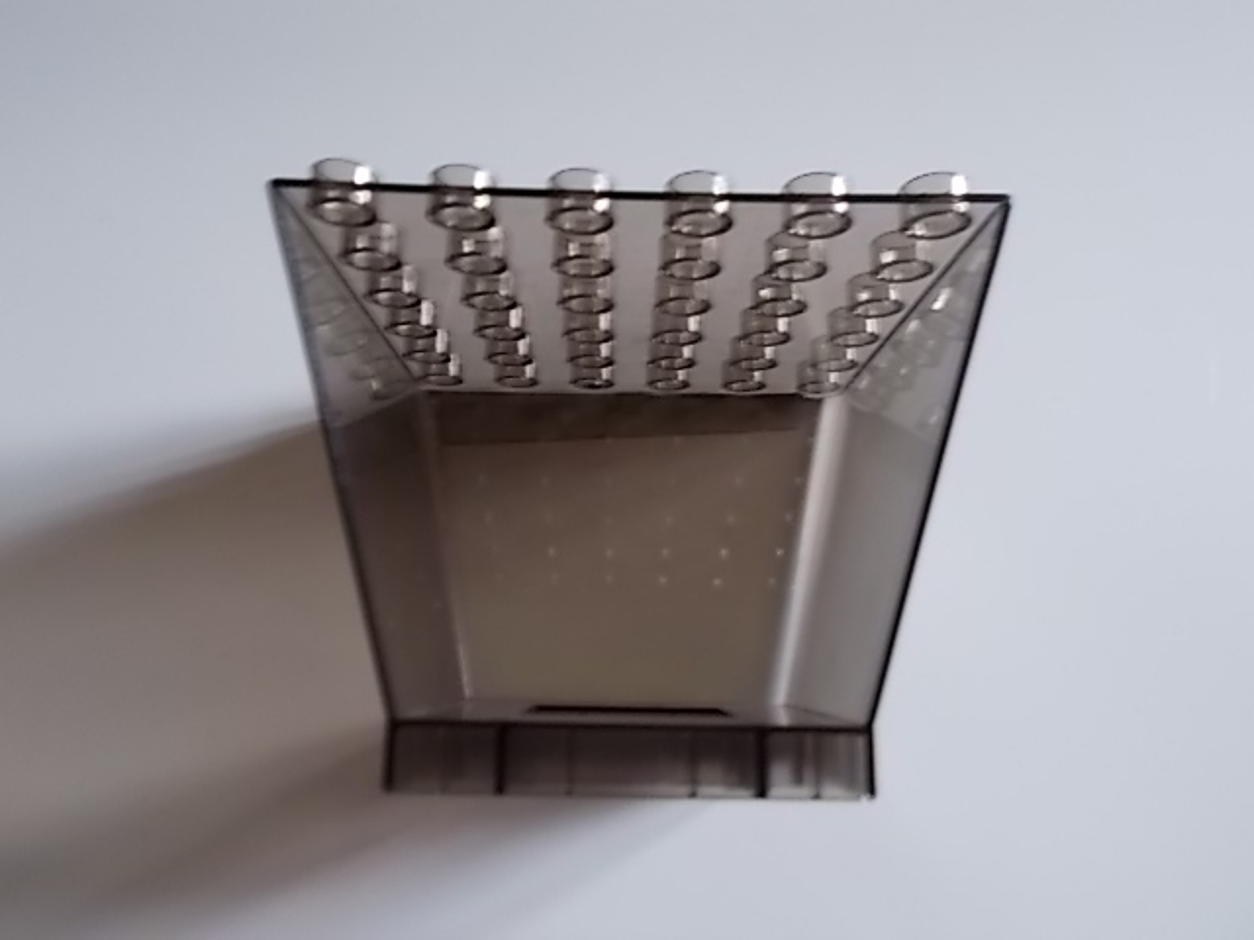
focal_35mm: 30
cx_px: 627
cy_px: 470
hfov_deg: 60.0
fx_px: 1087
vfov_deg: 46.8
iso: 200
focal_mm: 5.3
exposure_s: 1/8
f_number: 3.4
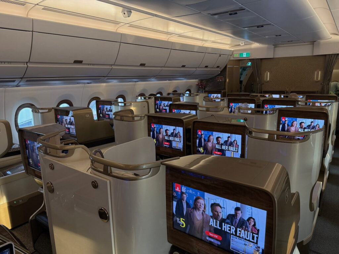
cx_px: 170
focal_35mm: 24
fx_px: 235
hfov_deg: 71.6
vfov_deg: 56.8
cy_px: 127
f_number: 1.78
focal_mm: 6.76
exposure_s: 1/76
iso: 200
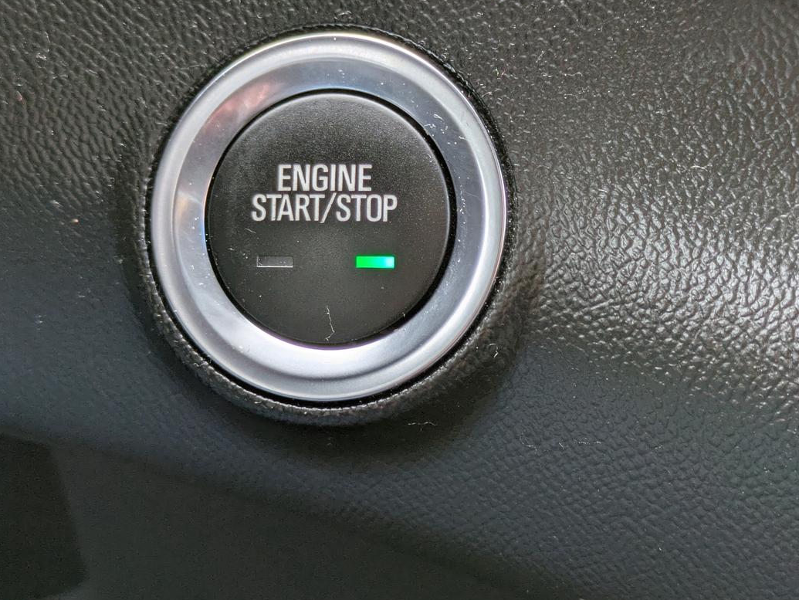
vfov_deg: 23.3
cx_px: 478
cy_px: 290
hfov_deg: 30.6
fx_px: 1455
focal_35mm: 63
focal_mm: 5.43
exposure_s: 1/50
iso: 103
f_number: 1.89
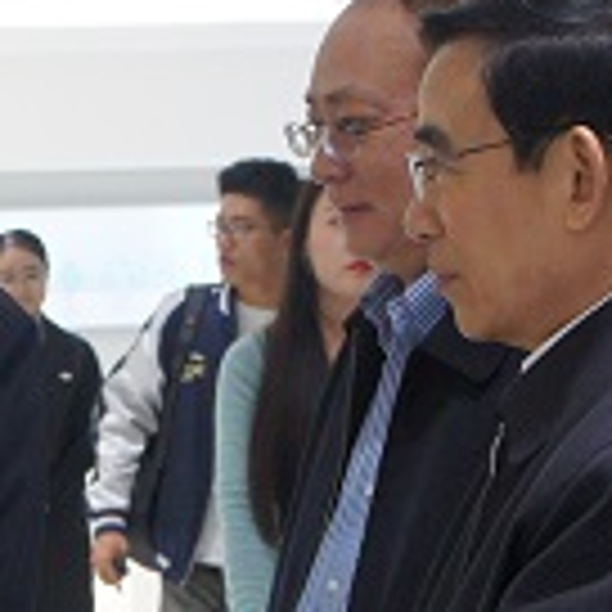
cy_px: 477
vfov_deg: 13.0
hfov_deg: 12.8
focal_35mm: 134
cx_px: -22
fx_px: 2680
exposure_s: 1/250
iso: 1250
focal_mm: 22
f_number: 4
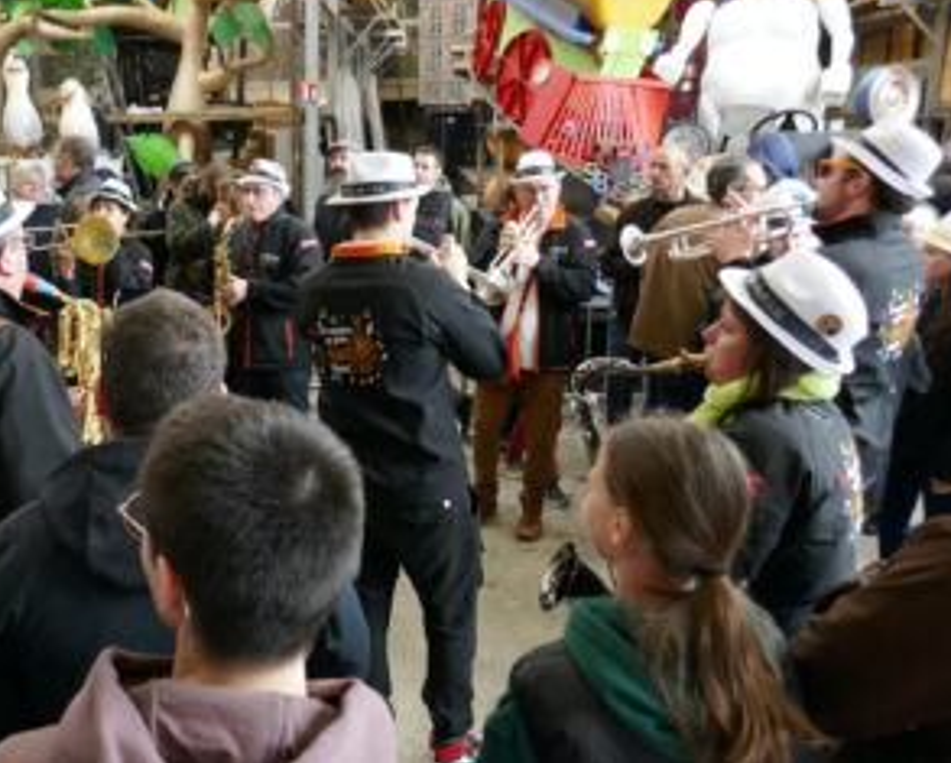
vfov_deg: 45.8
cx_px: 305
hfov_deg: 54.3
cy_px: 333
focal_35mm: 32
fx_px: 902
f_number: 2.8
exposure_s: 1/60
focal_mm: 9.1
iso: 640
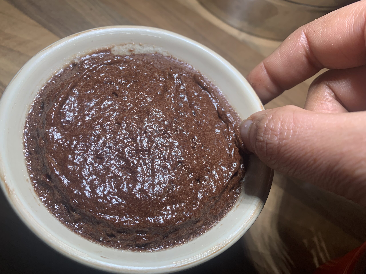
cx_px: 183
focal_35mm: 26
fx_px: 275
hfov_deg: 67.3
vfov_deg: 53.1
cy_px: 137
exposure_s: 1/121
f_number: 1.8
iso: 40
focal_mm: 4.25
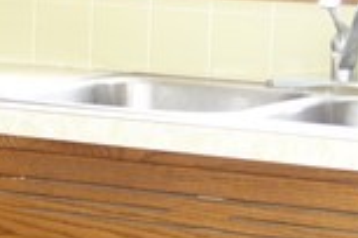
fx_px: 1979
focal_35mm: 199
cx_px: 14
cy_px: 35
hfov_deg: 10.3
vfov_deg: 6.9
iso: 200
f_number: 1.8
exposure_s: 1/30
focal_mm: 10.4
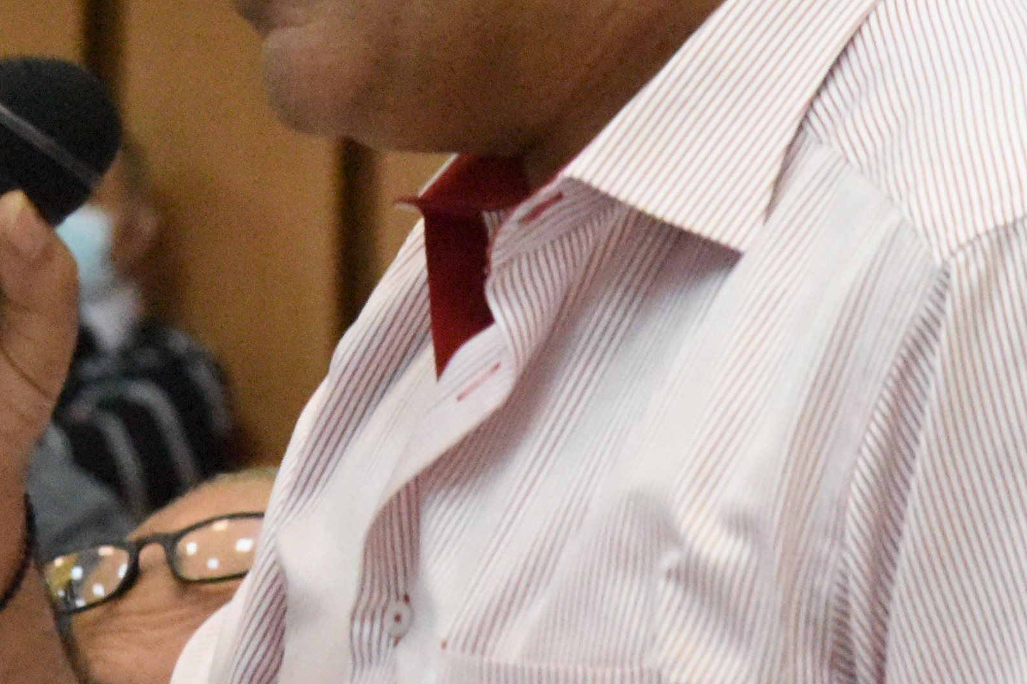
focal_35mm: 415
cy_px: 228
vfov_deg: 3.3
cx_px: 285
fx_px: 11838
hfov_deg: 5.0
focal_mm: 120
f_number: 9
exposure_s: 1/320
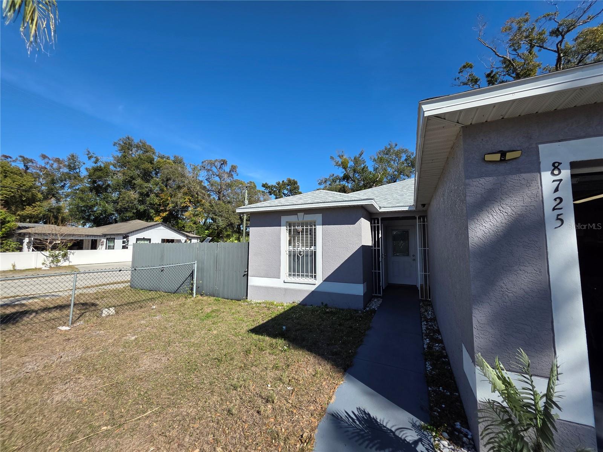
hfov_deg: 106.2
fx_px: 226
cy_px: 226
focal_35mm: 13
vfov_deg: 89.9
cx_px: 302
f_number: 1.9
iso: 40
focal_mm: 2.2
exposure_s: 1/1799
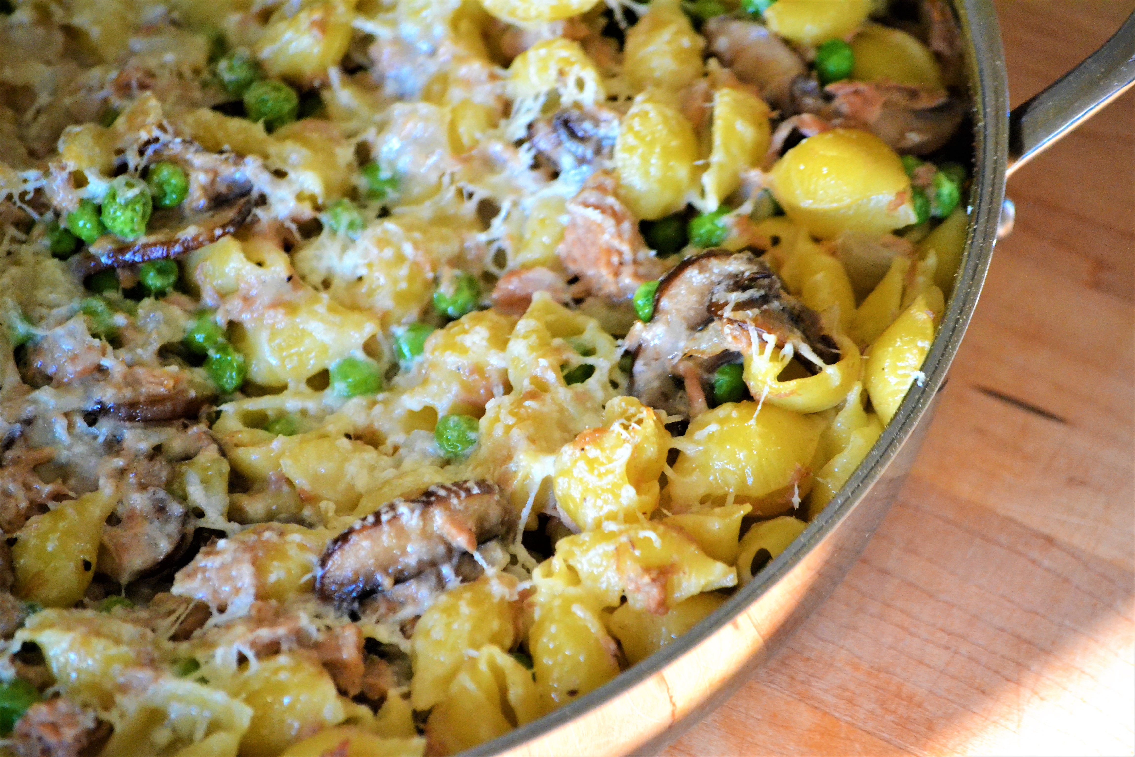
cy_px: 378
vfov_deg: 6.8
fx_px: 6384
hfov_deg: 10.2
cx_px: 568
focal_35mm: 202
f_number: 5
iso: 3200
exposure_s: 1/125
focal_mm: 135
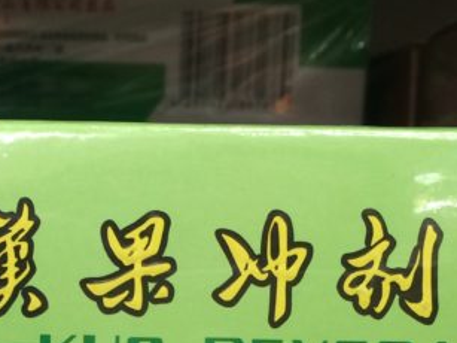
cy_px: 494
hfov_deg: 19.5
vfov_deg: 14.0
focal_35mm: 100
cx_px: 109
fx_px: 1320
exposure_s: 1/40
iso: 50
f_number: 2.2
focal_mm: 4.12
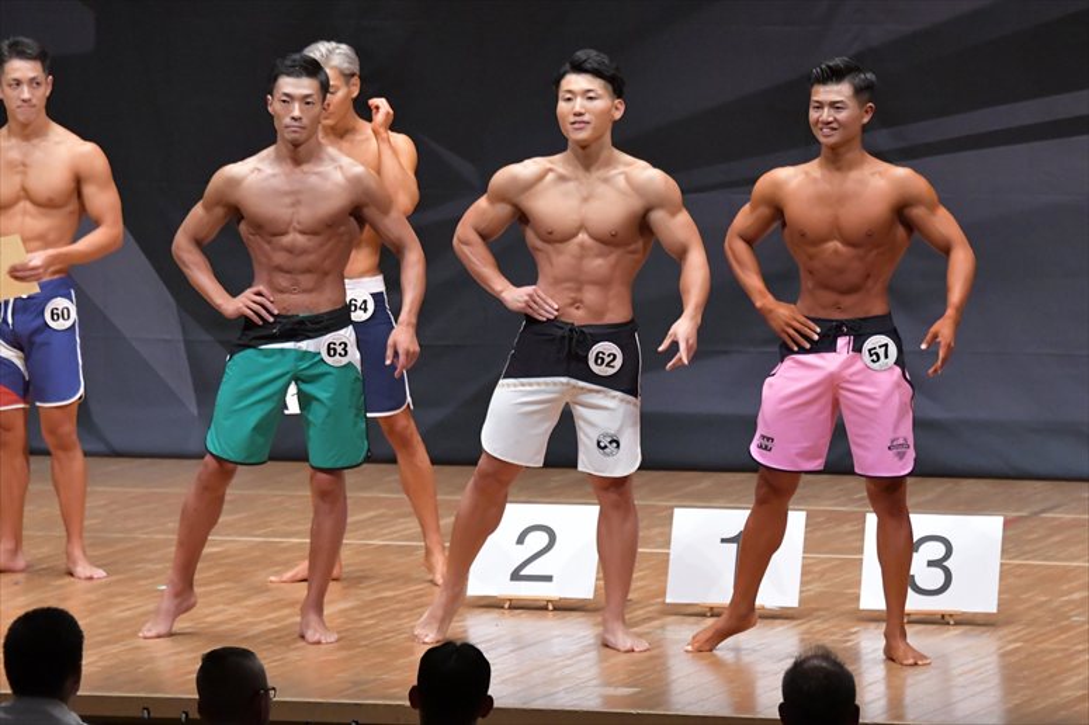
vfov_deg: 5.4
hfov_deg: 8.1
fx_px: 7710
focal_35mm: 255
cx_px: 544
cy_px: 362
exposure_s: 1/400
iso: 8000
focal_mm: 170
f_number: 5.6
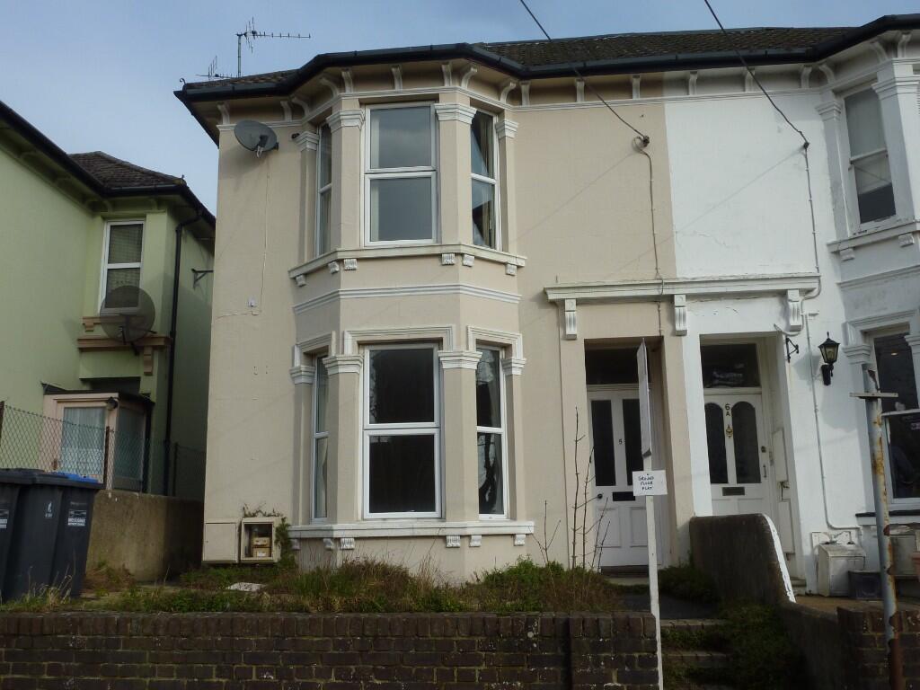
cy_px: 345
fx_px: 850
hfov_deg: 56.8
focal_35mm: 32
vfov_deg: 44.2
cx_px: 460
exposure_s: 1/500
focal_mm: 5.3
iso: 80
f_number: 5.6
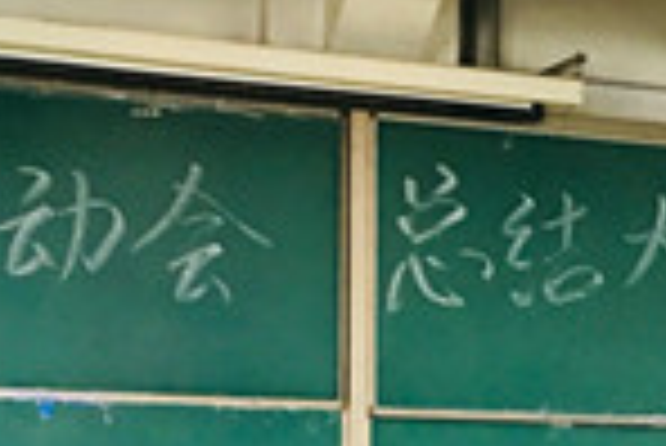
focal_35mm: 102
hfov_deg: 19.8
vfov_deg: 12.6
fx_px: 1889
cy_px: 732
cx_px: 513
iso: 100
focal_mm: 4.15
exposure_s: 1/17
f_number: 2.2
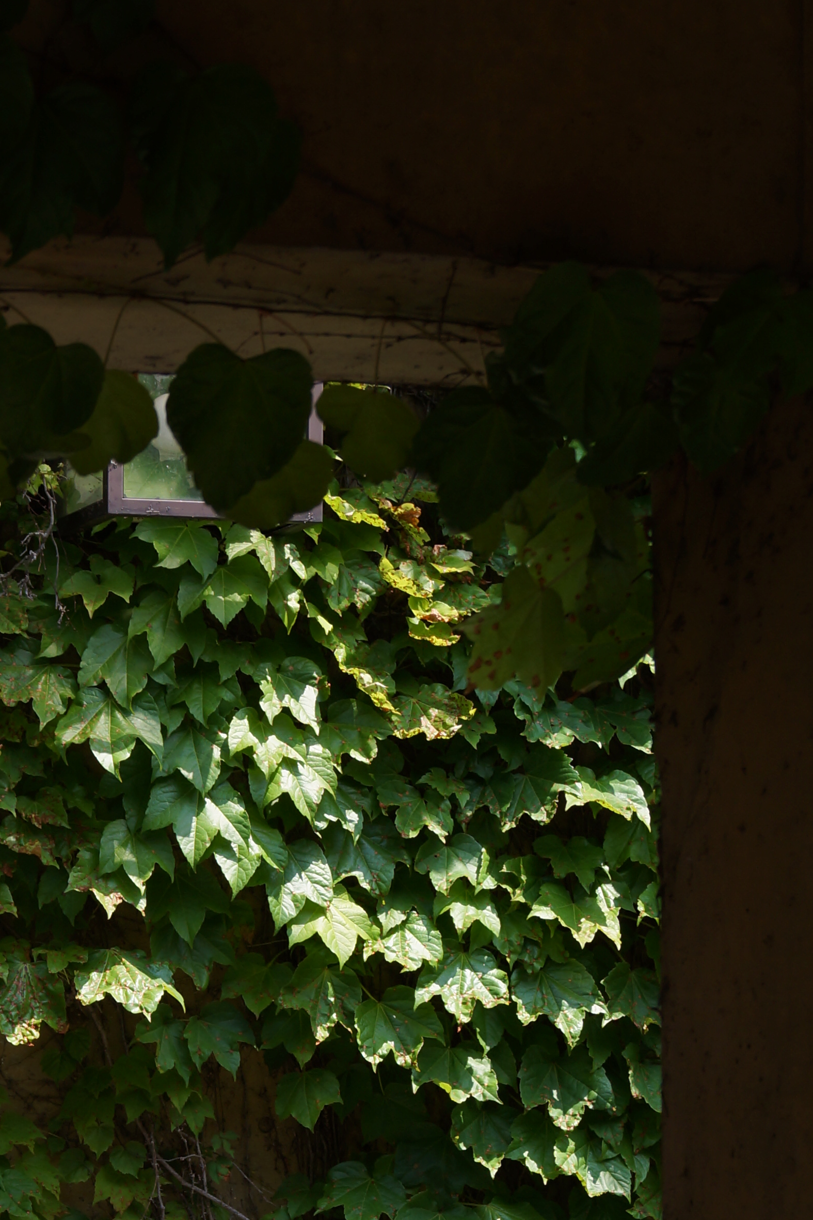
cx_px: 42
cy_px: 1246
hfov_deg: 12.6
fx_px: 3659
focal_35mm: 108
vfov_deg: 18.4
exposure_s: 1/160
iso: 100
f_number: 8
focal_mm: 35
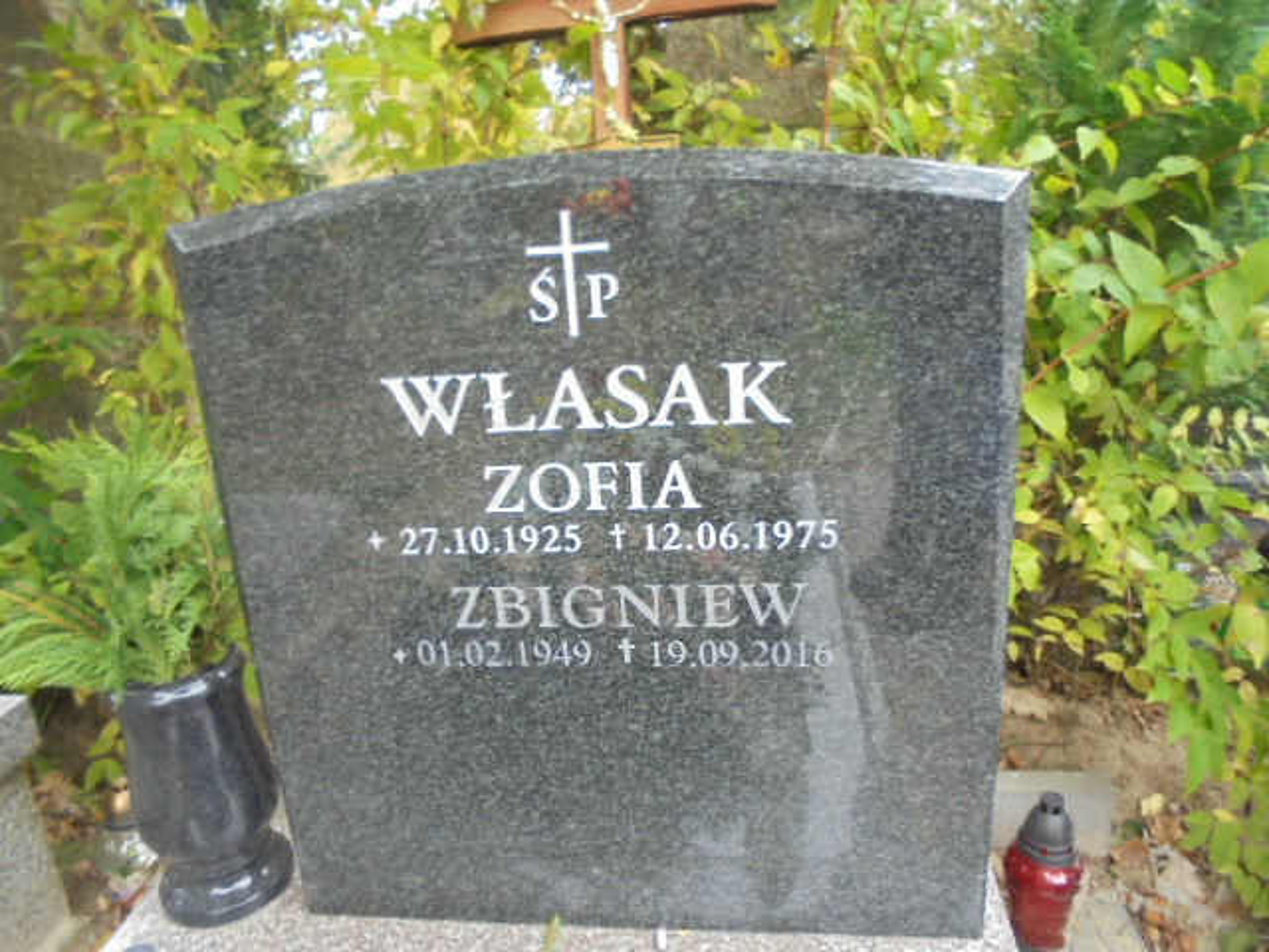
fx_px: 953
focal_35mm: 26
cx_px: 634
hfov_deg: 67.3
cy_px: 476
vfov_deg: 53.1
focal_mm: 4.6
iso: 160
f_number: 3.5
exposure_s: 1/30
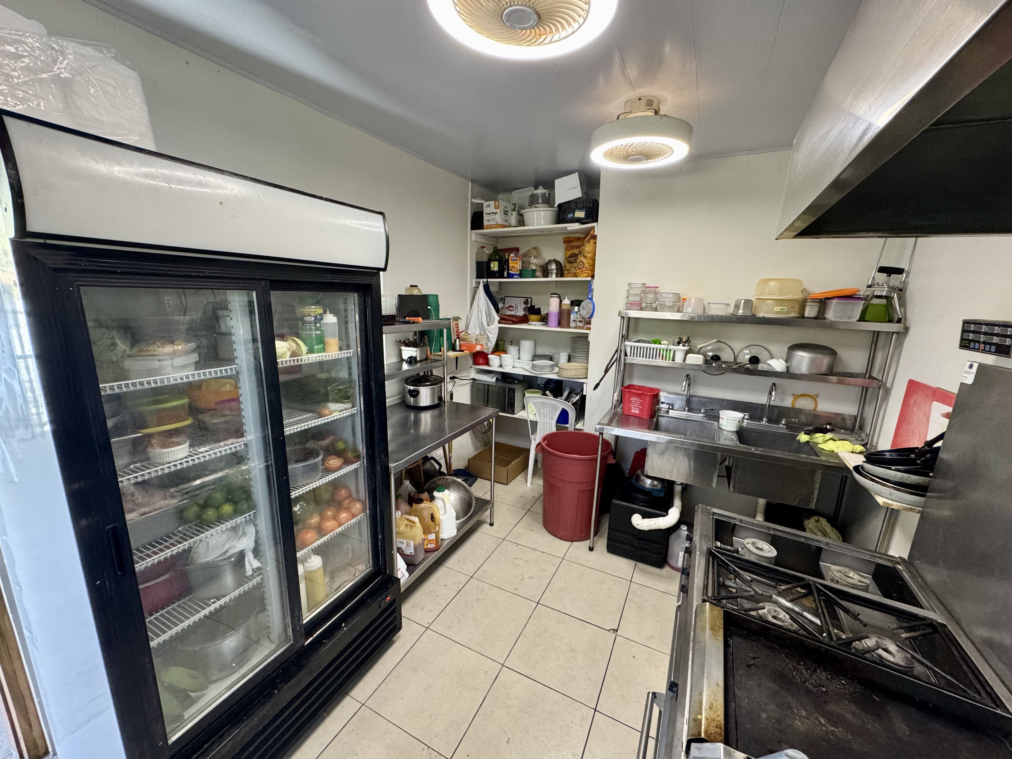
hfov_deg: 102.1
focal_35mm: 14
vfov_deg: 85.7
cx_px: 506
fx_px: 409
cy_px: 380
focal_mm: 2.22
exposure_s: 1/60
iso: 500
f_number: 2.2
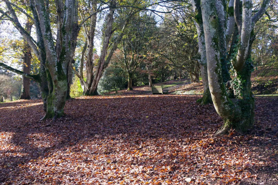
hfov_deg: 49.5
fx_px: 301
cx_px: 139
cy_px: 92
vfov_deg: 34.2
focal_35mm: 39
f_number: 8
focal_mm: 26.25
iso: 400
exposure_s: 1/60
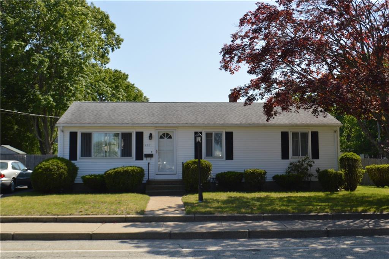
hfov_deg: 46.5
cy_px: 130
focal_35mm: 42
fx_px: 453
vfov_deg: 31.8
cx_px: 194
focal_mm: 28
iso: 100
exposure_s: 1/200
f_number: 8
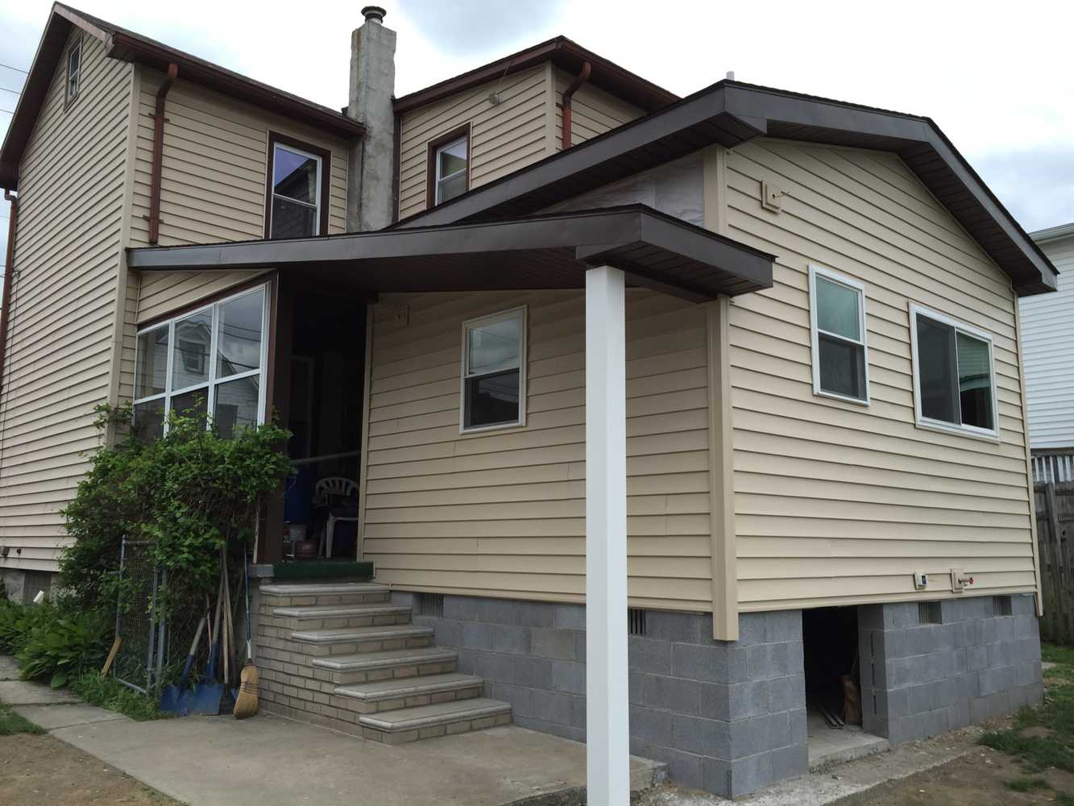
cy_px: 403
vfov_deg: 48.2
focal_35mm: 29
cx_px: 537
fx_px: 900
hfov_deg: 61.7
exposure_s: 1/175
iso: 32
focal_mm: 4.15
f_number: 2.2
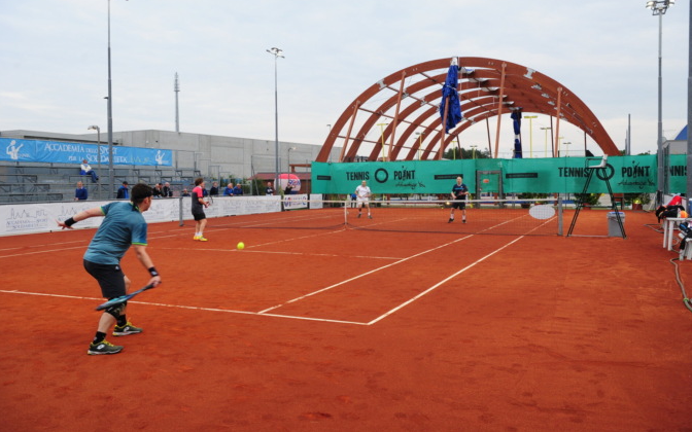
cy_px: 201
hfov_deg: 58.1
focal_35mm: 33
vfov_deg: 38.3
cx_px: 347
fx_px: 622
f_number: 6.3
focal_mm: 32
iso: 1250
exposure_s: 1/160
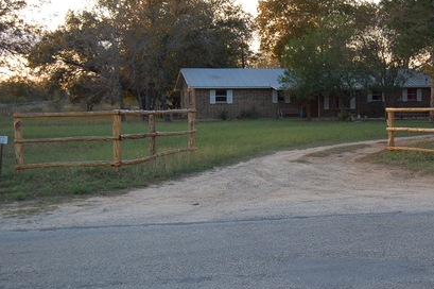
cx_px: 323
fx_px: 735
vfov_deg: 22.2
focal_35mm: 61
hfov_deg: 32.3
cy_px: 101
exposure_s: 1/160
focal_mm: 26
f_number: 4
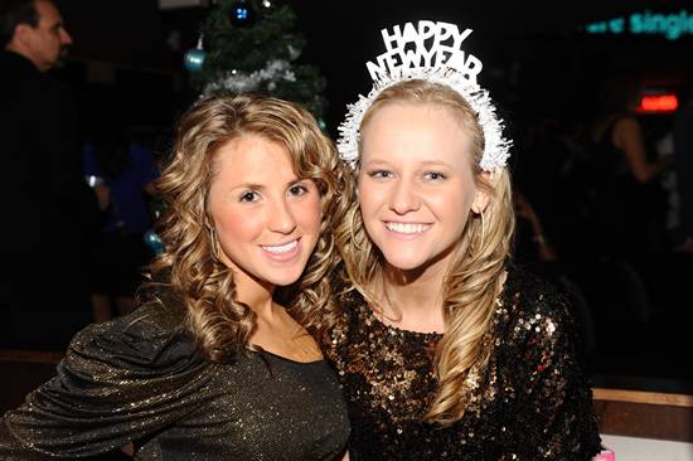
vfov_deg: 27.0
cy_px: 230
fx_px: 962
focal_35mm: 50
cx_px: 346
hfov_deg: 39.6
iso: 800
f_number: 5.6
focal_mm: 50
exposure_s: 1/250
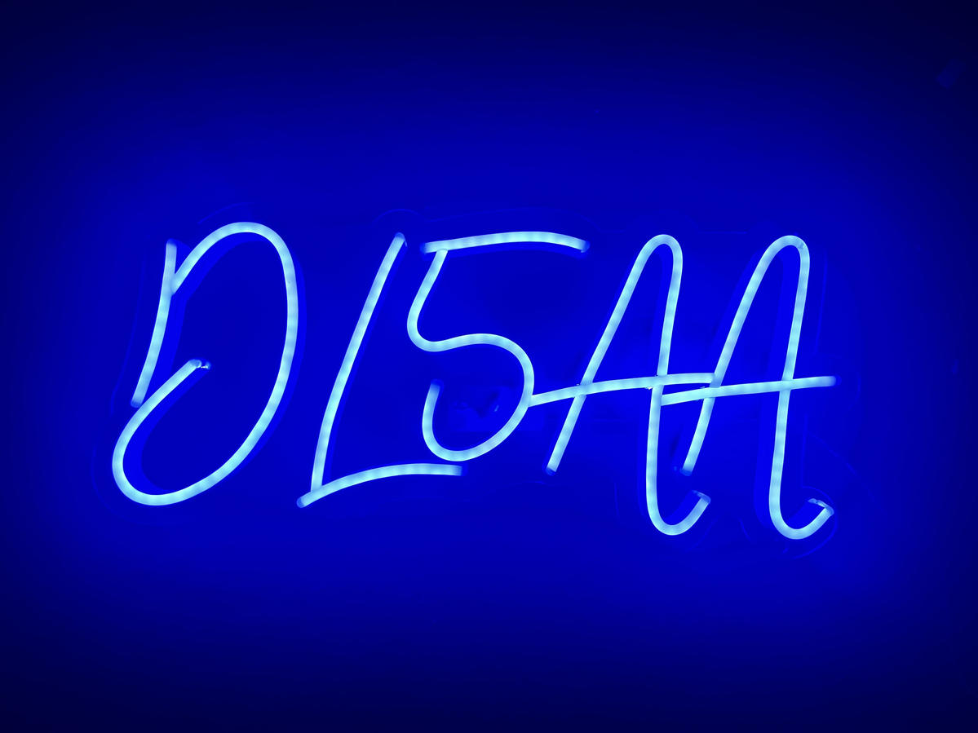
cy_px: 366
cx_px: 489
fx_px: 735
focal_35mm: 26
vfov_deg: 53.1
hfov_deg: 67.3
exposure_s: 1/49
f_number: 1.6
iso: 200
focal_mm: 5.1
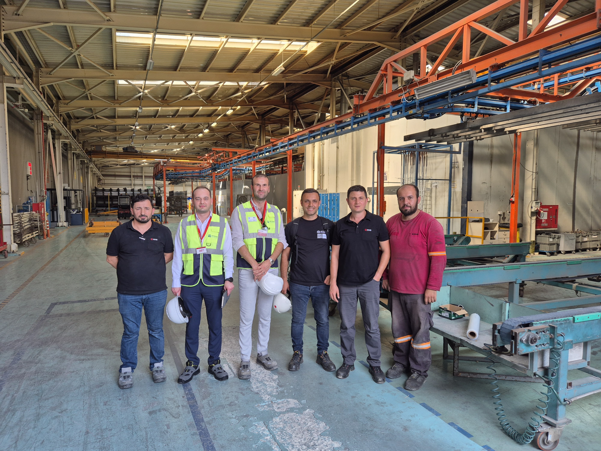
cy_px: 226
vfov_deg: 58.9
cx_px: 300
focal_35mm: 23
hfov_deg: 73.9
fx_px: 399
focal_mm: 5.4
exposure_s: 1/100
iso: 64
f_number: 1.8
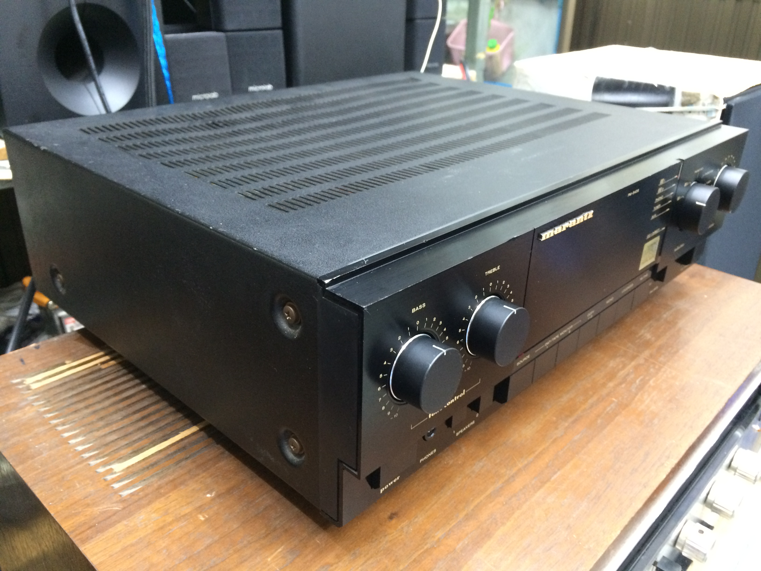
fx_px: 638
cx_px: 380
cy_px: 286
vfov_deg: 48.2
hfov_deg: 61.7
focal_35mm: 29
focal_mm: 4.15
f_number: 2.2
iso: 320
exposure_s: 1/17
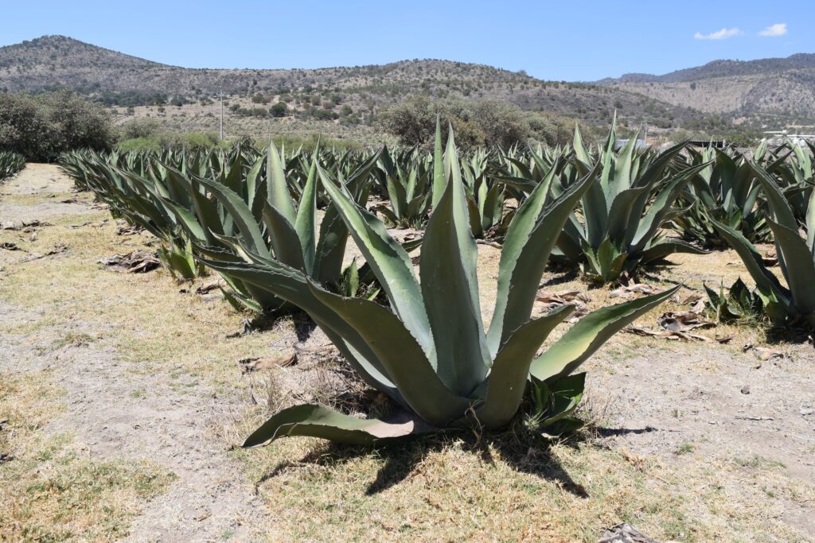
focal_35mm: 33
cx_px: 408
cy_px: 272
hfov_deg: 57.2
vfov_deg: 40.0
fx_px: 747
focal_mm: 22
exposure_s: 1/320
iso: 200
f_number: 9
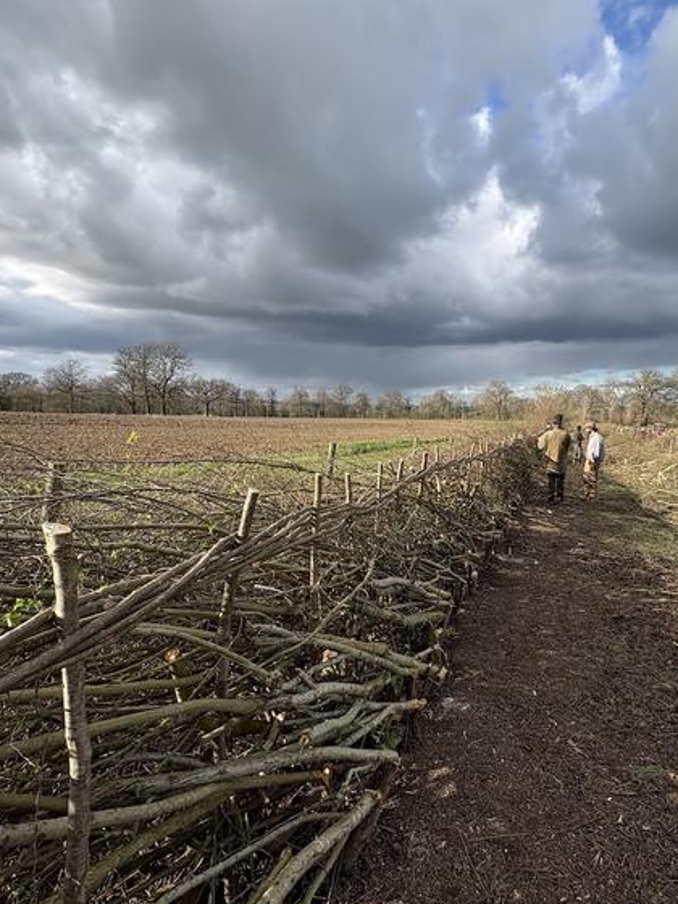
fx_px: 522
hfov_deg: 64.9
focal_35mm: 20
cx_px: 429
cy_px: 455
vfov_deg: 81.7
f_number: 2.2
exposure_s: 1/1198
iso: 64
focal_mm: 2.22
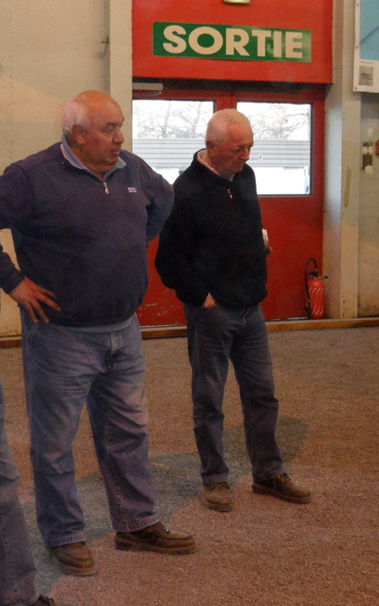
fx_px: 942
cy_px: 304
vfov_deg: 35.7
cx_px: 127
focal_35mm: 57
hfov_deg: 22.6
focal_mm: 6.5
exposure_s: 1/45
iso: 480
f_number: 3.6
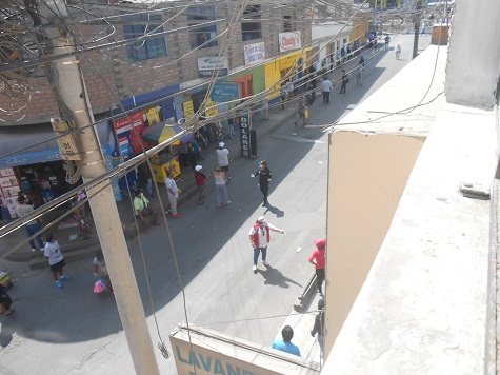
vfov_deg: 53.0
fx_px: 375
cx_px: 250
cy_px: 188
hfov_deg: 67.3
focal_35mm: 26
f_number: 3.2
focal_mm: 4.6
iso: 200
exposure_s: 1/800
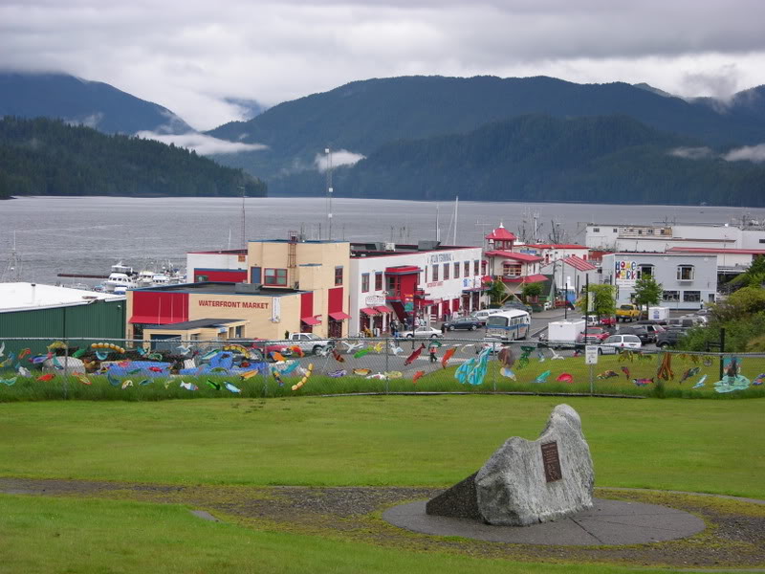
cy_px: 287
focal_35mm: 100
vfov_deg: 14.8
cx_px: 382
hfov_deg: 19.6
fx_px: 2210
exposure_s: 1/67.4
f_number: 3.6
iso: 50
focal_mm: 25.4
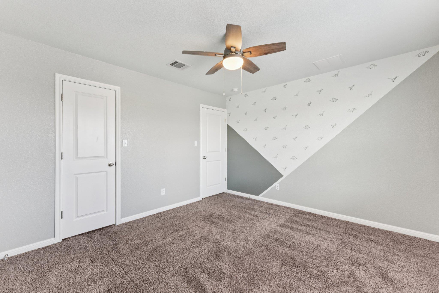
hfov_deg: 104.2
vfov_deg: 81.2
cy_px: 146
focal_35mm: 14
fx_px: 171
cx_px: 220
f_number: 8
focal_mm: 14
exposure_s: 1/8
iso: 200
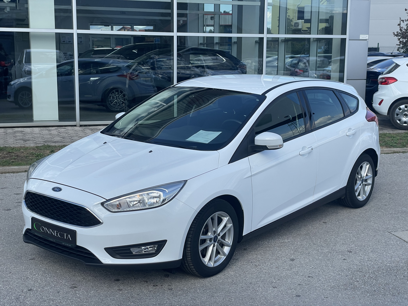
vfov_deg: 28.0
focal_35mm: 52
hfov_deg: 36.8
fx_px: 613
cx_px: 204
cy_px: 153
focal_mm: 6
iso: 25
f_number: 2
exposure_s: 1/959
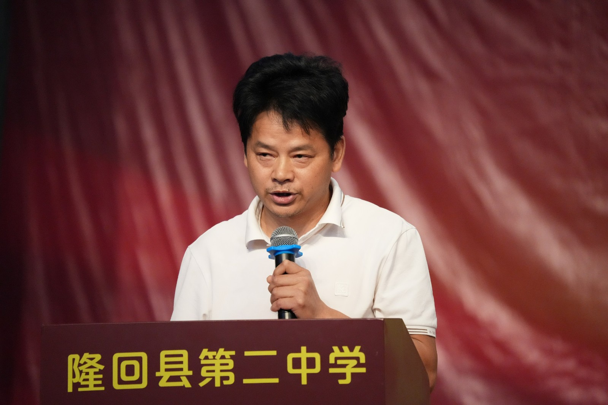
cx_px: 304
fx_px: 6755
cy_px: 202
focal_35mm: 400
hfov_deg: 5.2
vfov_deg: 3.4
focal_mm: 400
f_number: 6.3
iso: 8000
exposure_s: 1/250
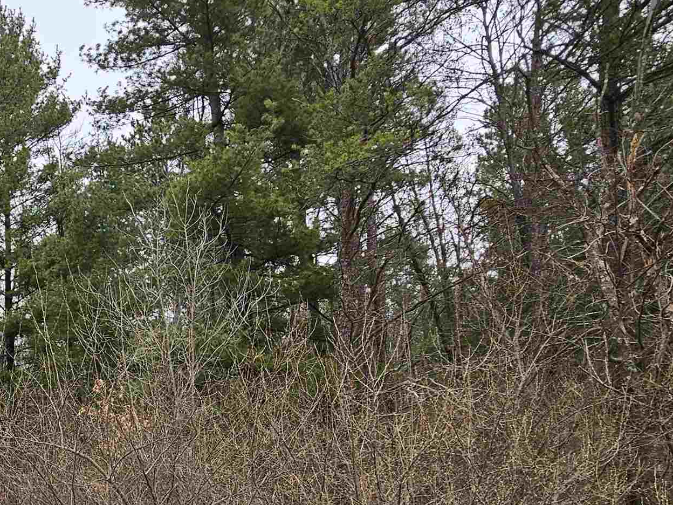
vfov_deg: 42.8
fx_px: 622
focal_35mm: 32
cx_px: 31
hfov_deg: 48.8
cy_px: 380
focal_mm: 2.2
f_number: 2.2
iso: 50
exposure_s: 1/341
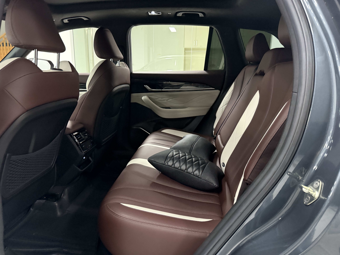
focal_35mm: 24
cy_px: 128
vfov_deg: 56.8
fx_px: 236
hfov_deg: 71.6
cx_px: 170
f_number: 1.78
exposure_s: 1/41
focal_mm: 6.76
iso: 800
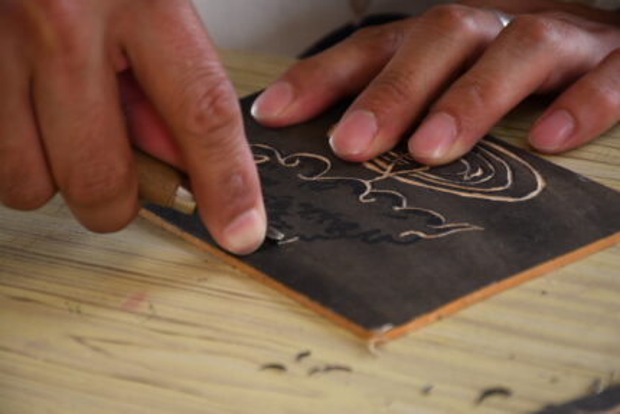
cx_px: 310
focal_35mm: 210
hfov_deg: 9.8
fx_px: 3618
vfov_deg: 6.5
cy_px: 207
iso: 500
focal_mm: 140
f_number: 7.1
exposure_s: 1/100
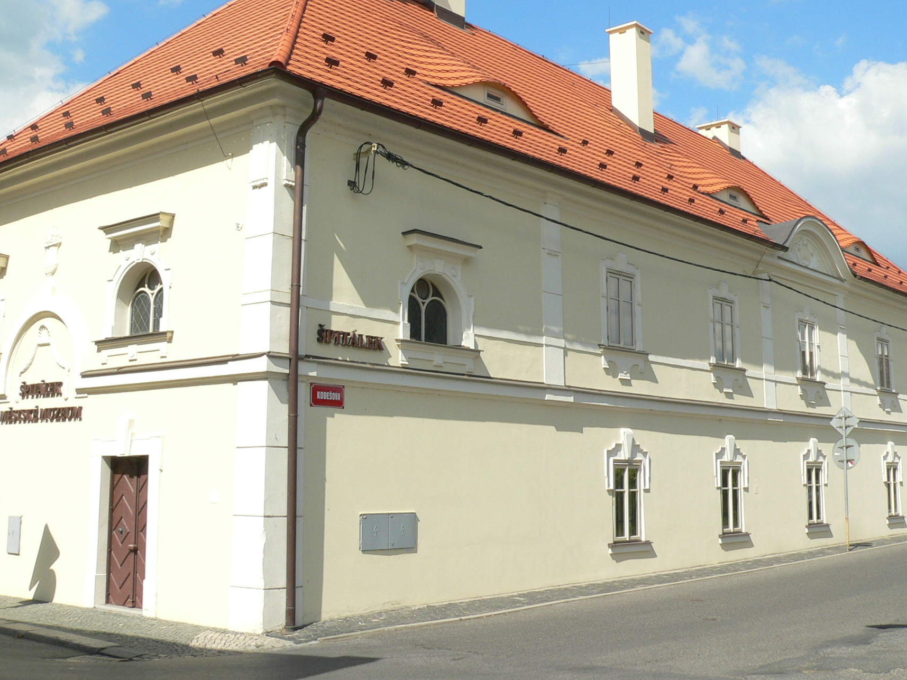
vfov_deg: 33.5
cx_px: 458
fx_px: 1127
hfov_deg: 43.9
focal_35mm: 43
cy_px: 289
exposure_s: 1/400
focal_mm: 6
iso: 100
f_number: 5.6
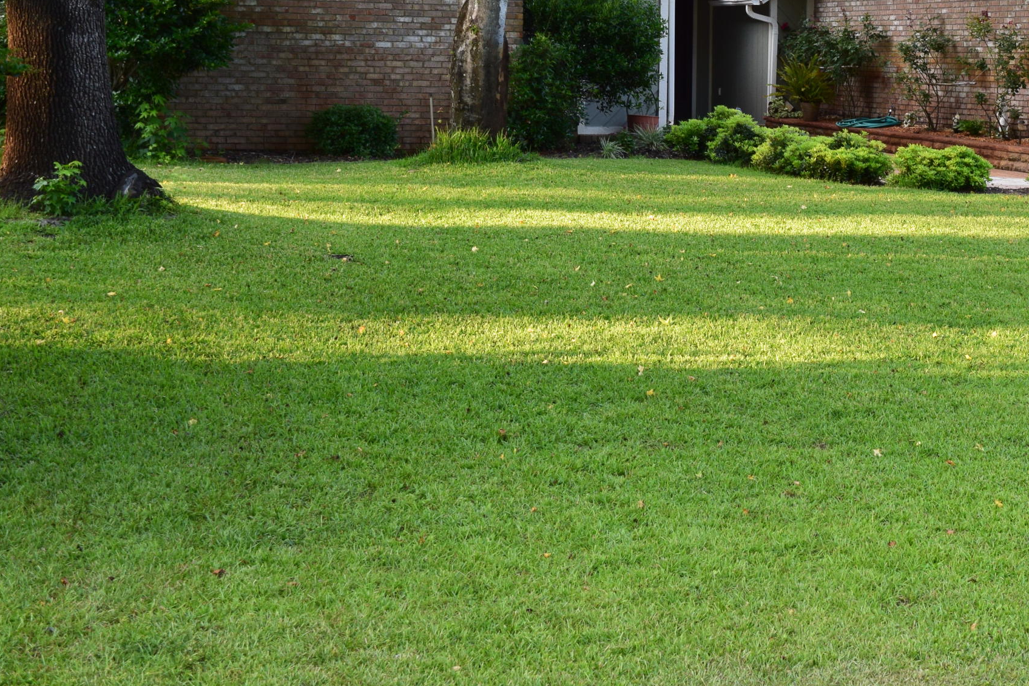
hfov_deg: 28.3
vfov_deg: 19.4
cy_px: 98
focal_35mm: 69
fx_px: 1972
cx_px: 889
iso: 400
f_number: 9
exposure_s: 1/100
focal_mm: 26
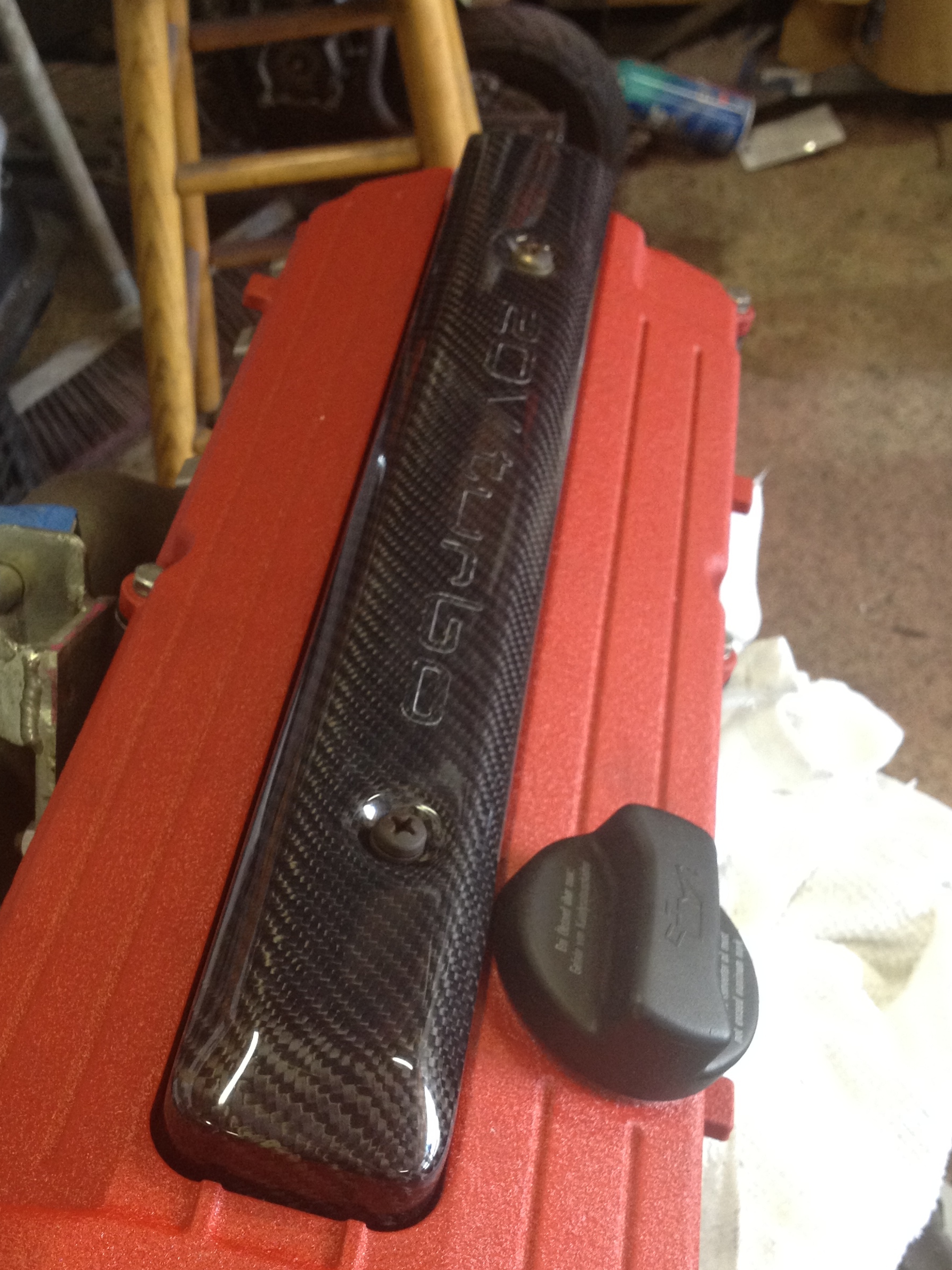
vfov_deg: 39.4
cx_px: 353
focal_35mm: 48
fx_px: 1760
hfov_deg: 30.1
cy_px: 805
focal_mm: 4.28
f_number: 2.4
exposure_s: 1/20
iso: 160
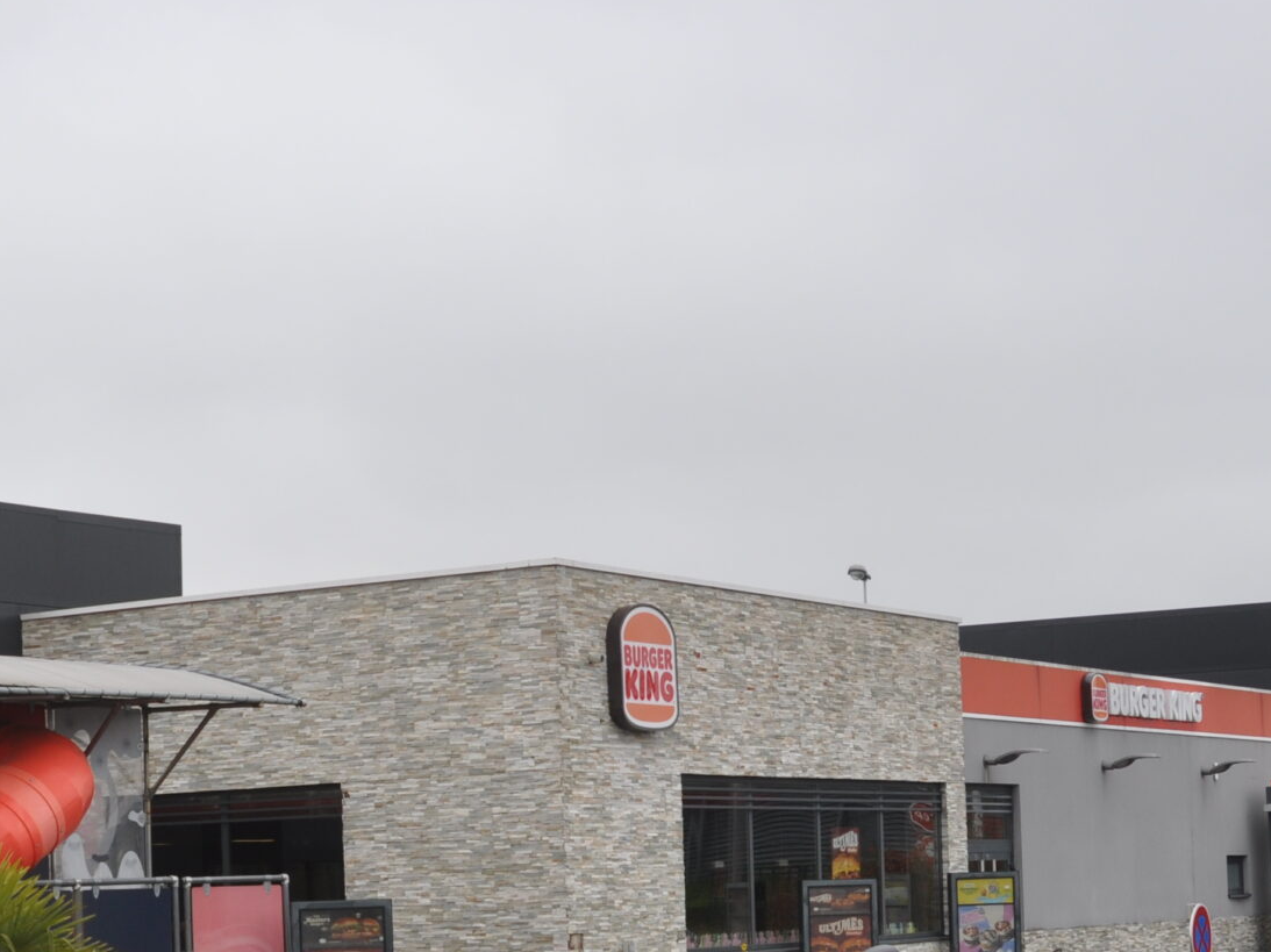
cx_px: 426
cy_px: 824
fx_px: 2973
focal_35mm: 81
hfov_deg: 24.0
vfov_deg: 18.0
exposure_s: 1/160
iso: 200
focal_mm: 24
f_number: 6.3
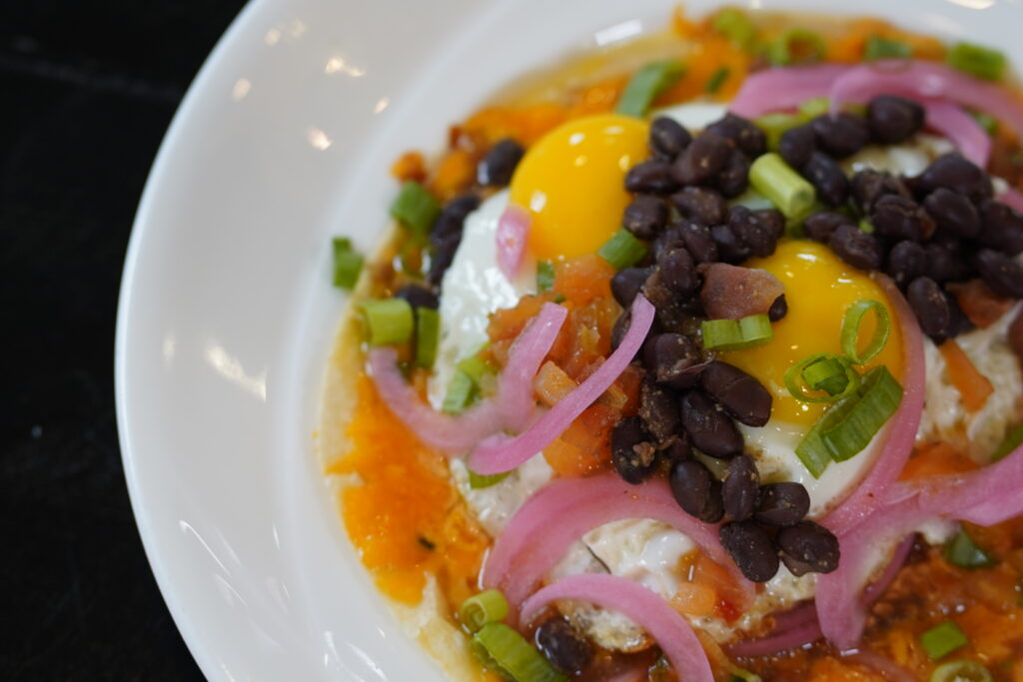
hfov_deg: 16.1
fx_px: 3609
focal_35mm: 127
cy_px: 341
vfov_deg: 10.8
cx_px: 512
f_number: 2.8
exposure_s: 1/160
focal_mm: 85
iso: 500
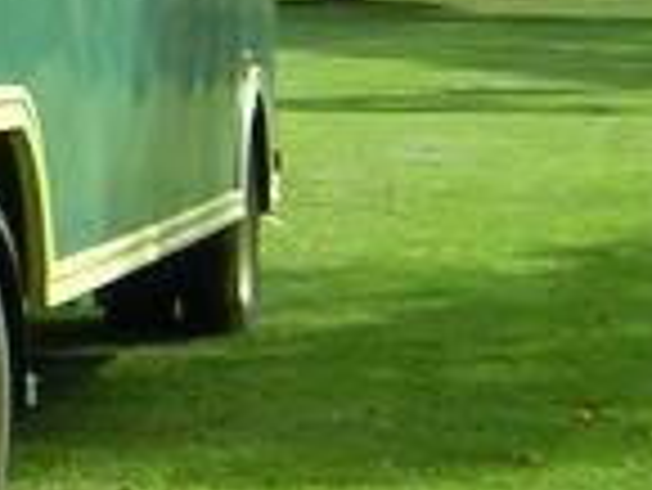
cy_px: -126
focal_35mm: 199
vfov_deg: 7.4
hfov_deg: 9.2
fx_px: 3751
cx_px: -746
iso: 100
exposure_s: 1/411
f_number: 2.6
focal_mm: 4.7
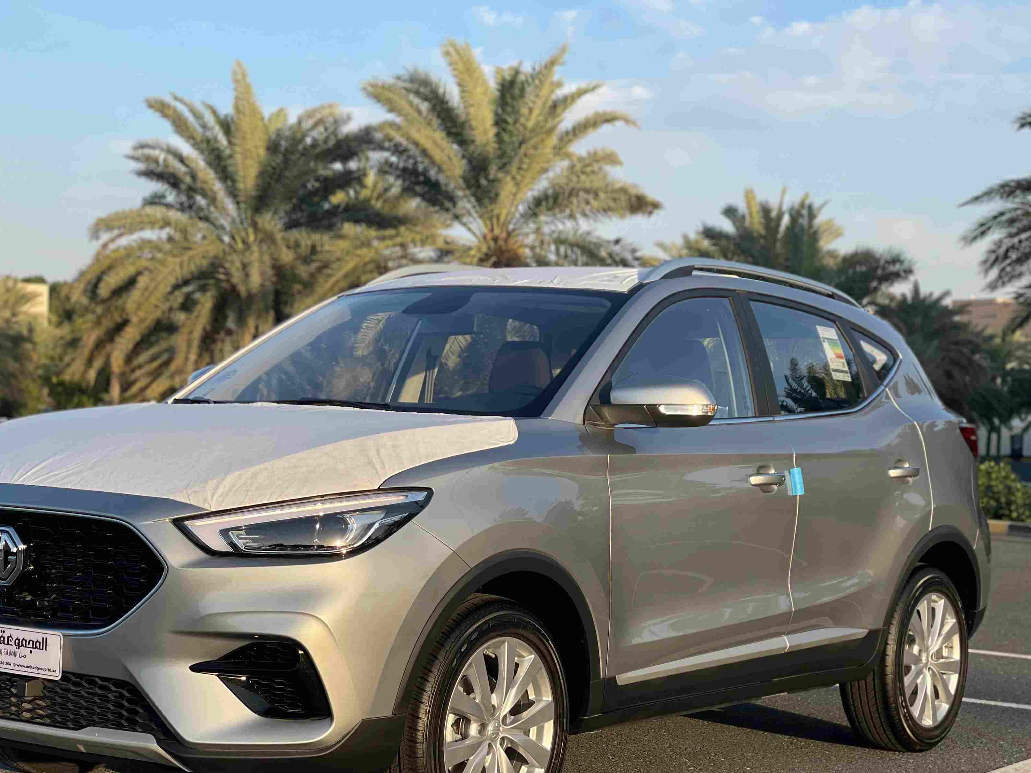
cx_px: 431
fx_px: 1966
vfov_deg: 22.2
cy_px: 470
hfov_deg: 29.3
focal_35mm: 66
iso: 32
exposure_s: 1/1020
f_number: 2
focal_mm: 6
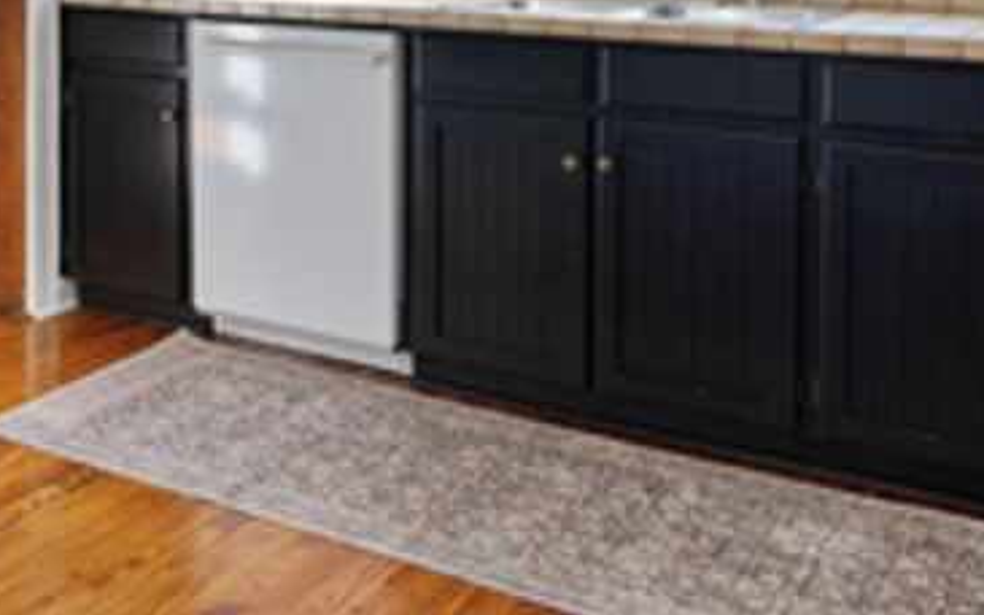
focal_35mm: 50
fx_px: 1341
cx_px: 151
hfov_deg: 38.3
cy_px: -86
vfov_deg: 23.9
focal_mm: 14
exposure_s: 1/25
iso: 320
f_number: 4.5
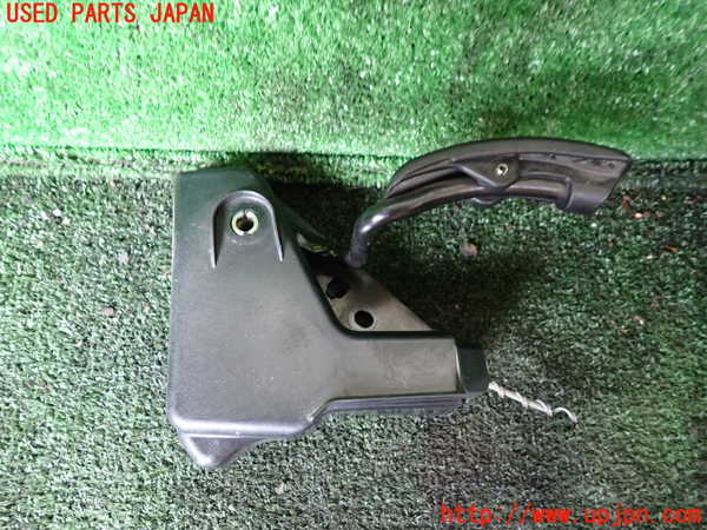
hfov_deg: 69.4
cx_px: 354
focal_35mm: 25
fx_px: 511
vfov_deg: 54.9
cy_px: 265
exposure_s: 1/30
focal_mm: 4.5
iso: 800
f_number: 2
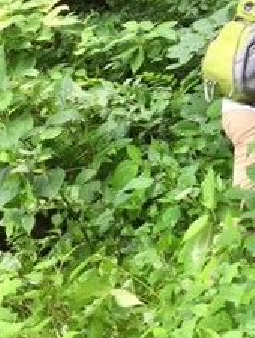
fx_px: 804
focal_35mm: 82
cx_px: 304
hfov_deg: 17.2
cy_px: 18
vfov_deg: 23.0
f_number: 2.2
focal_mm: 4.15
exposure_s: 1/40
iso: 32
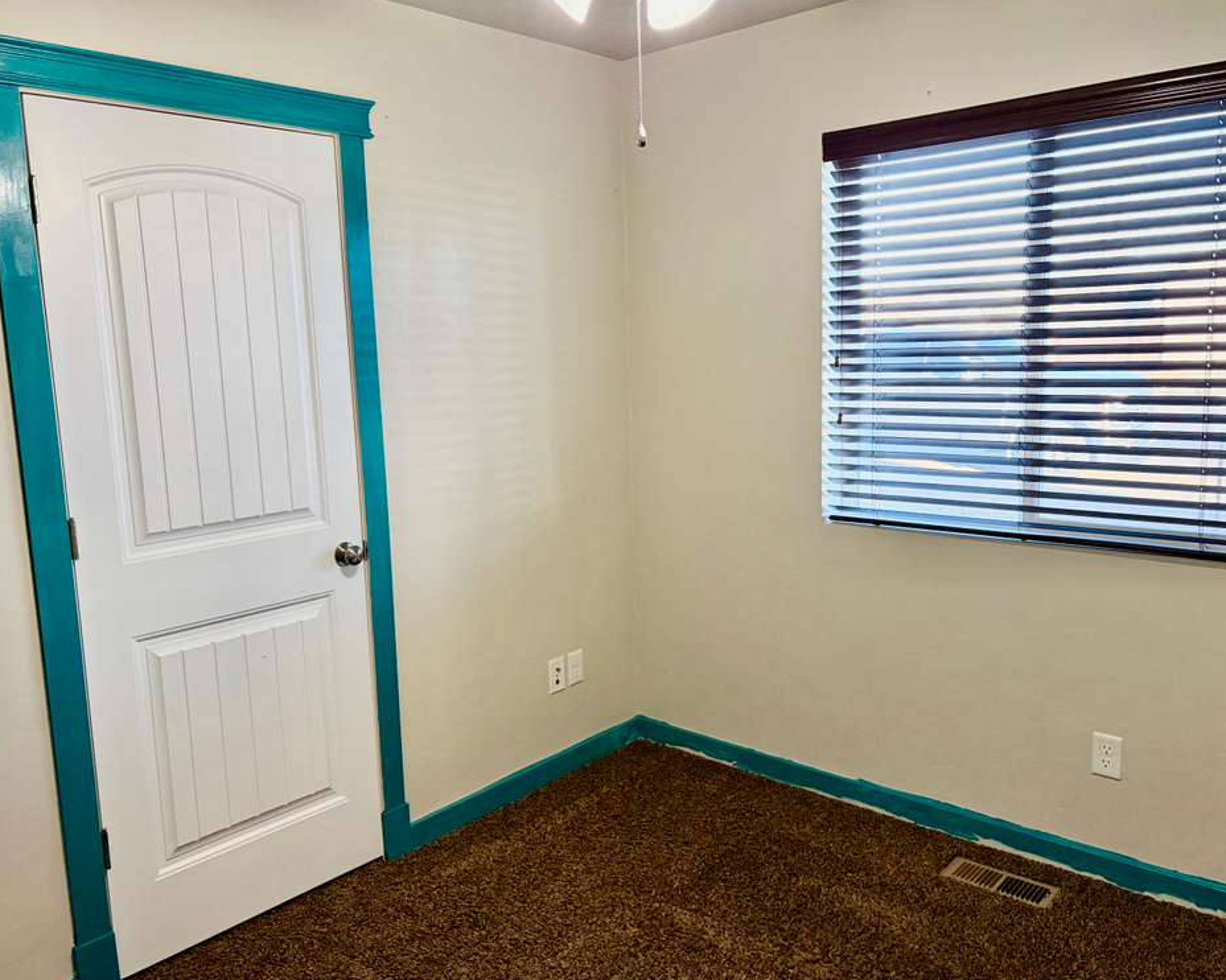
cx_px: 600
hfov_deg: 62.2
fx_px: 1016
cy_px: 483
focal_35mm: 28
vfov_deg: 51.5
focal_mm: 5.96
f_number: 1.6
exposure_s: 1/120
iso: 200
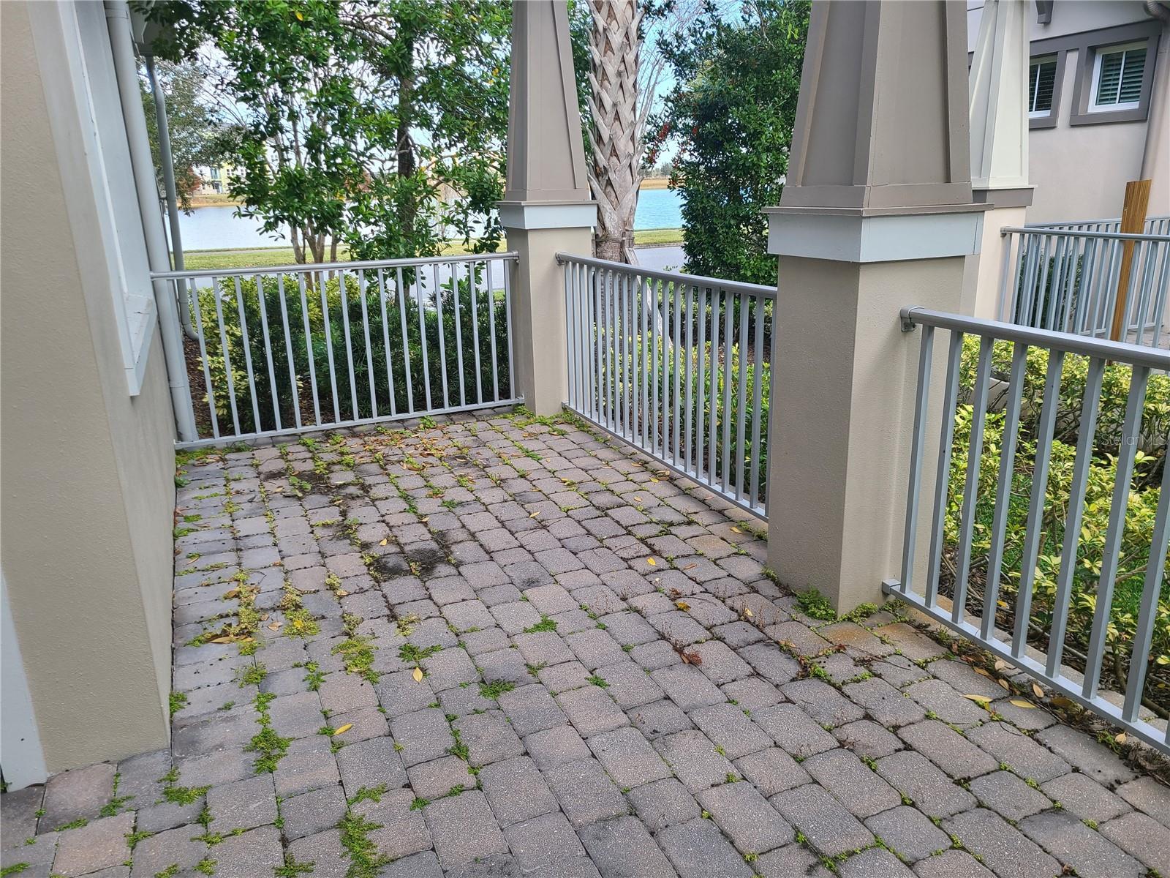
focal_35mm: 26
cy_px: 439
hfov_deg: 67.3
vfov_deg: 53.1
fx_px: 879
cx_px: 585
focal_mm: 5.4
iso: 40
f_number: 1.8
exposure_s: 1/310
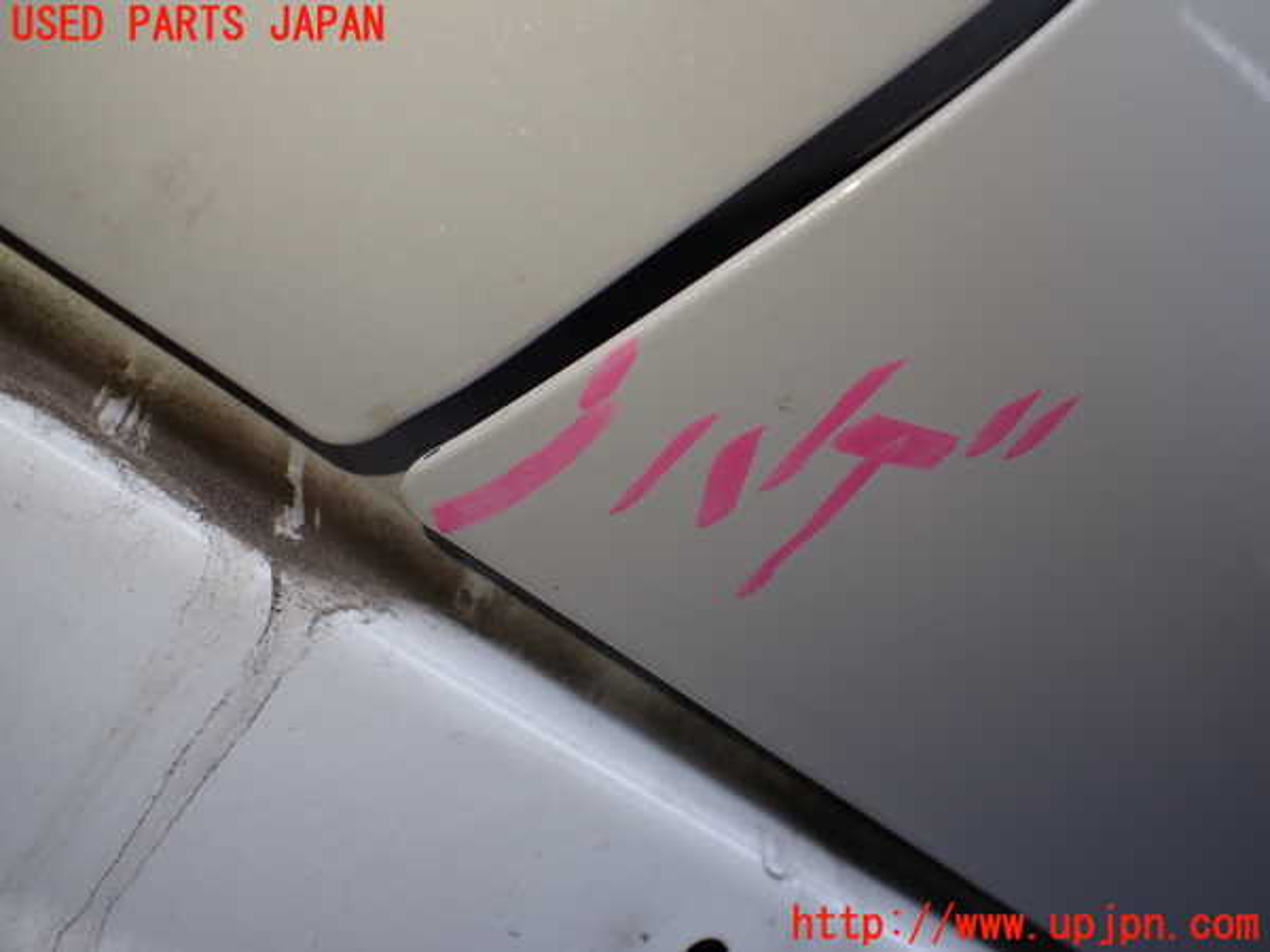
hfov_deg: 60.0
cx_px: 635
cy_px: 476
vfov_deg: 46.8
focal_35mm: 30
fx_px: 1101
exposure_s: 1/200
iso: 100
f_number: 2.3
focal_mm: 5.4
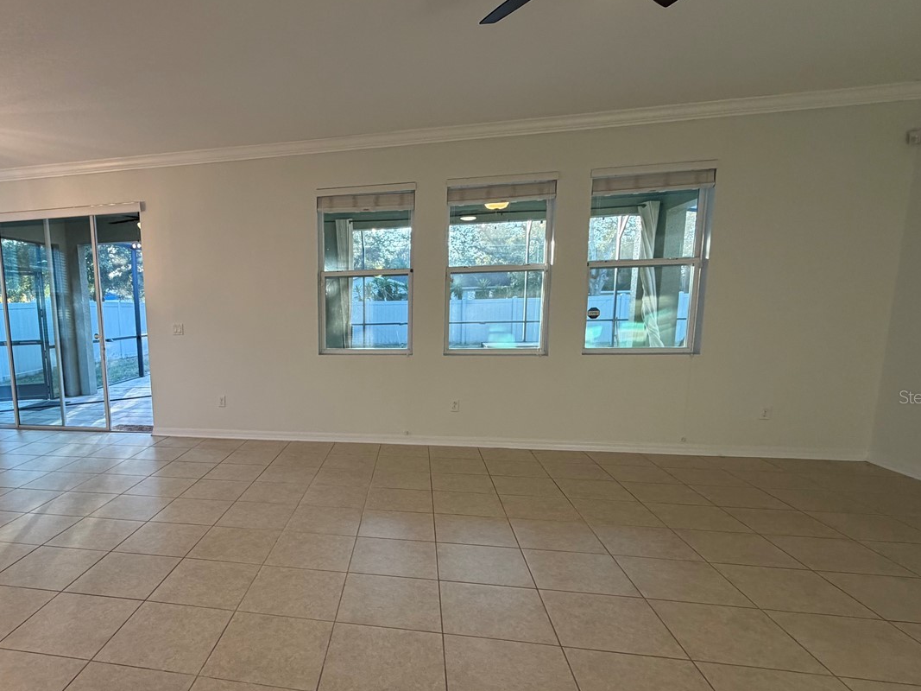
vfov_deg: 63.1
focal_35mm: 21
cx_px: 290
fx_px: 559
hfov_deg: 75.9
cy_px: 396
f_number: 2.2
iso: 200
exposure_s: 1/120
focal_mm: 2.22
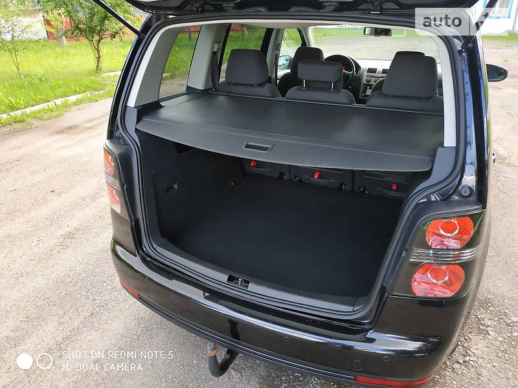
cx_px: 259
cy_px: 194
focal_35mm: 24
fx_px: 359
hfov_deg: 71.6
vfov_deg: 56.8
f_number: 1.9
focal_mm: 3.9
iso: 250
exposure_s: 1/100
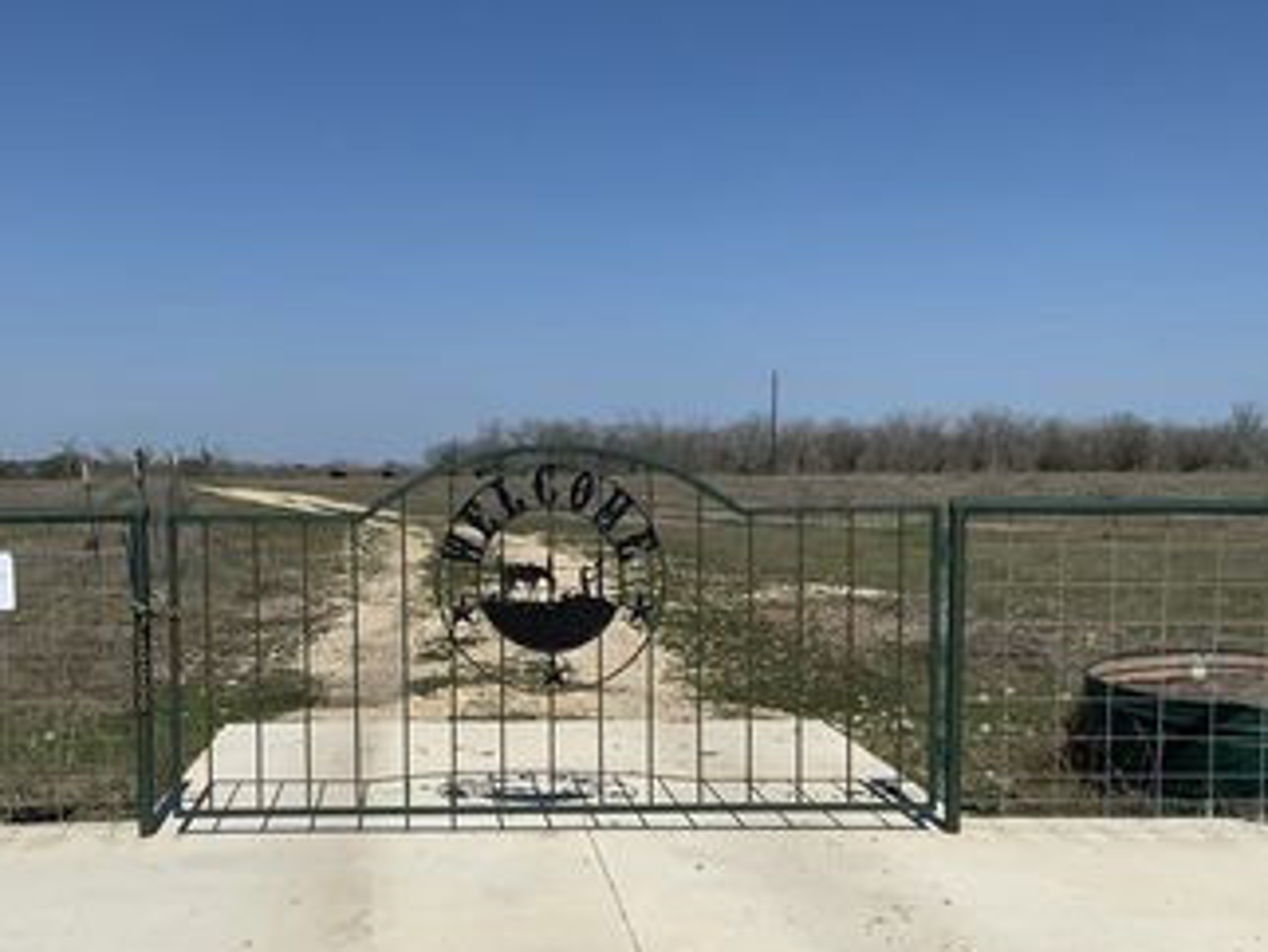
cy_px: 604
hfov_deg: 41.9
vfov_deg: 32.1
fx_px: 1650
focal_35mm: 45
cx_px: 512
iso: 20
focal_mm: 3
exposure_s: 1/6536
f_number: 1.8
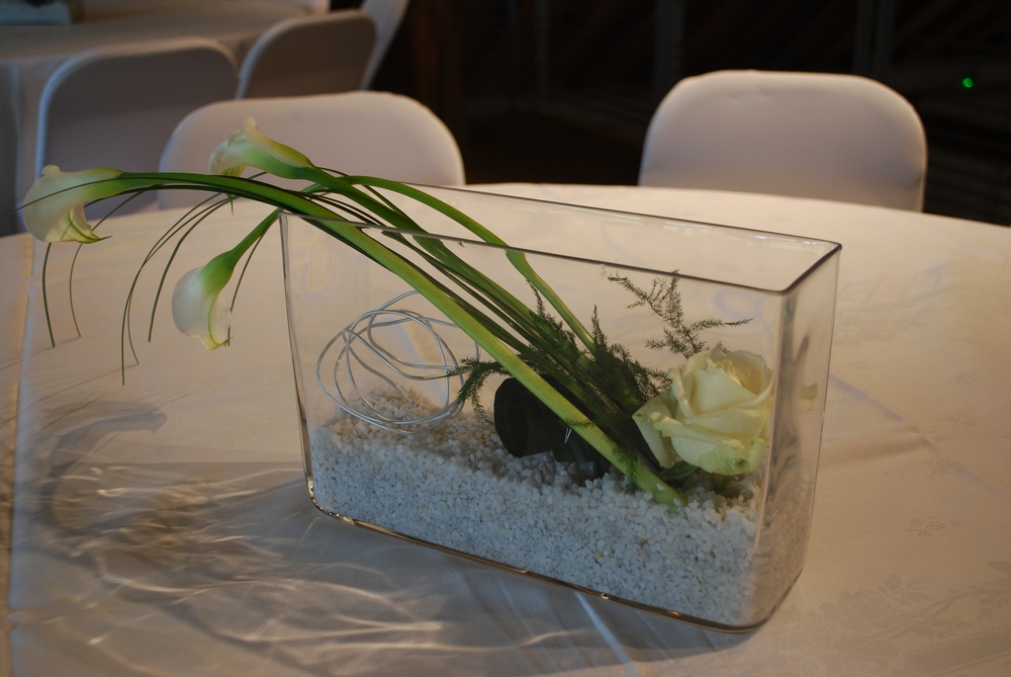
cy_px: 338
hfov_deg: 46.4
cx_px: 506
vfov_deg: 32.0
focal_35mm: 42
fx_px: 1181
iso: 200
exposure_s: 1/40
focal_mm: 28
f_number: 4.5
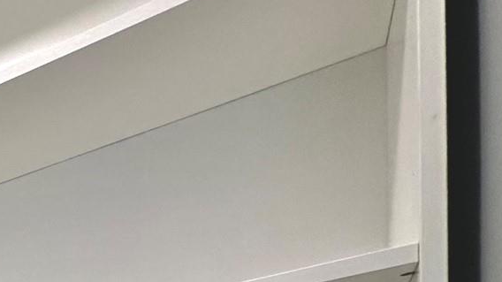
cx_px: -394
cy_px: 594
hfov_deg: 22.5
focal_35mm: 55
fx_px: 732
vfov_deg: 16.0
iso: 160
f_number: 2.2
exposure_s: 1/120
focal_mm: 2.22
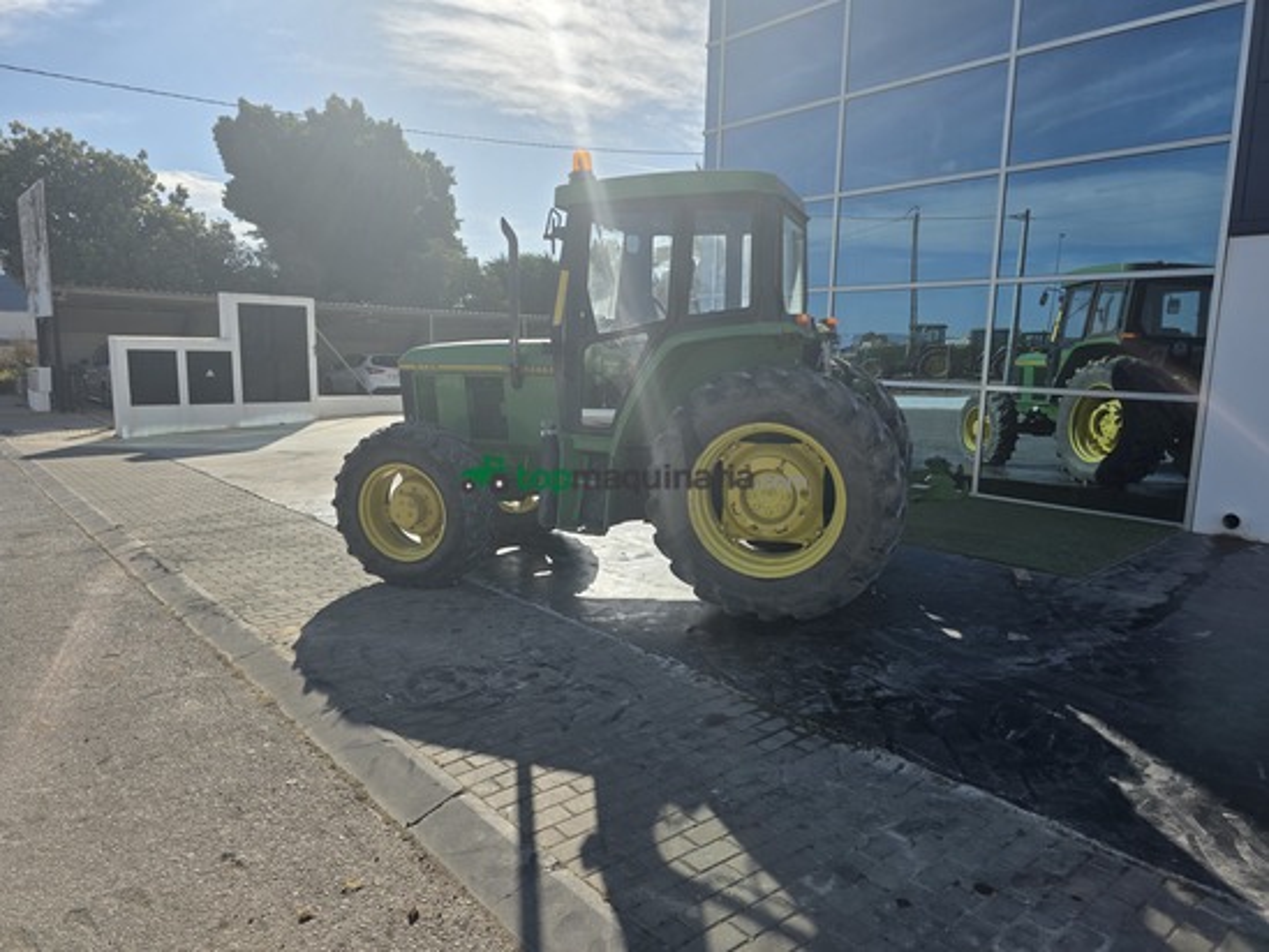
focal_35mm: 23
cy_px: 476
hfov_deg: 73.9
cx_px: 634
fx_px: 843
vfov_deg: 58.9
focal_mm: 6.3
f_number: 1.7
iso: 64
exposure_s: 1/7944
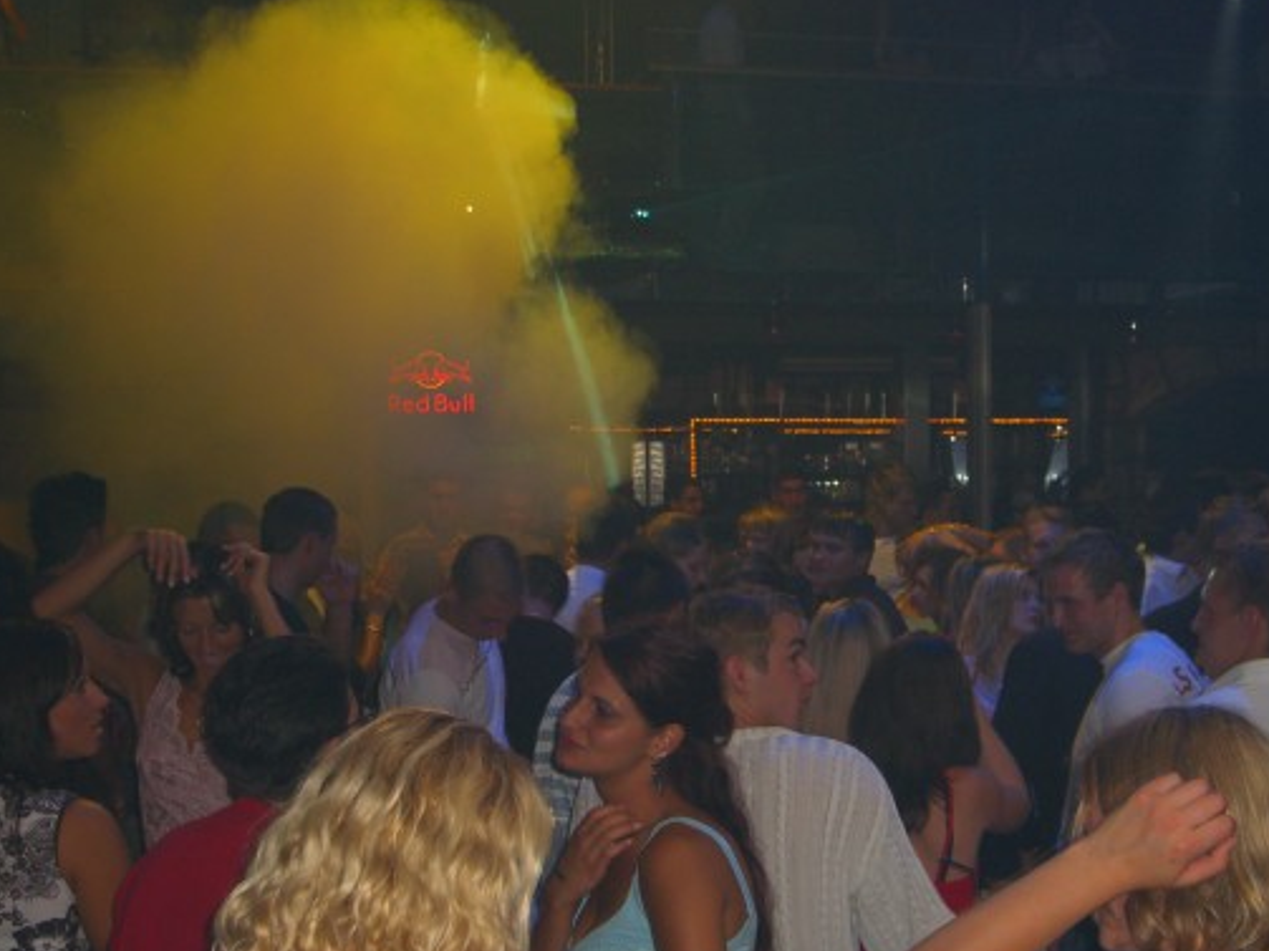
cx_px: 661
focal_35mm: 68
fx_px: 2492
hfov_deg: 28.6
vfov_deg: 21.6
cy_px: 497
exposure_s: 1/60
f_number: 3.6
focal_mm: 11.8
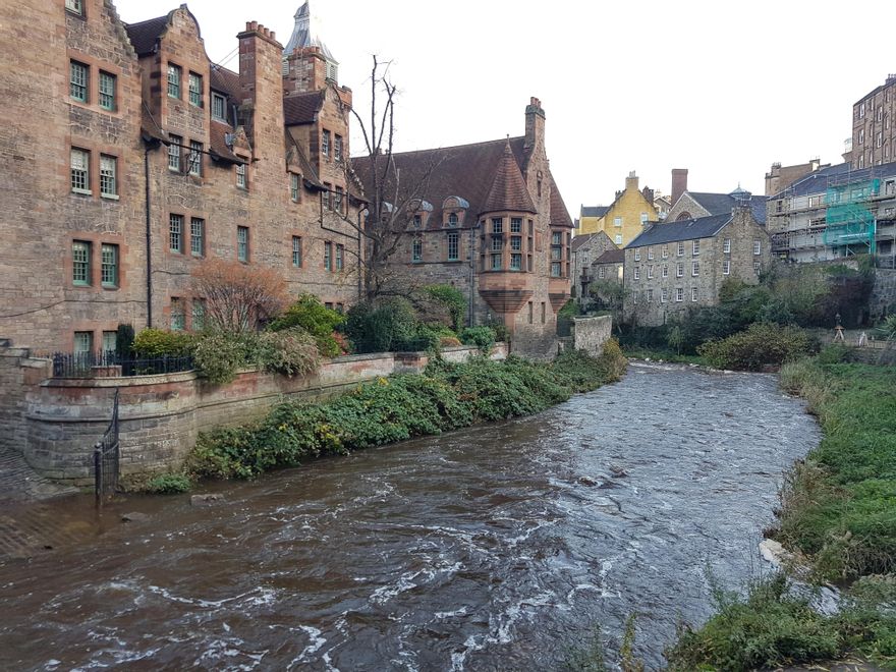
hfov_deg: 67.3
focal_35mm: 26
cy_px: 336
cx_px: 448
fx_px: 673
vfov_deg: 53.1
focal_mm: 4.2
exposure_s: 1/180
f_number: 1.7
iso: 40
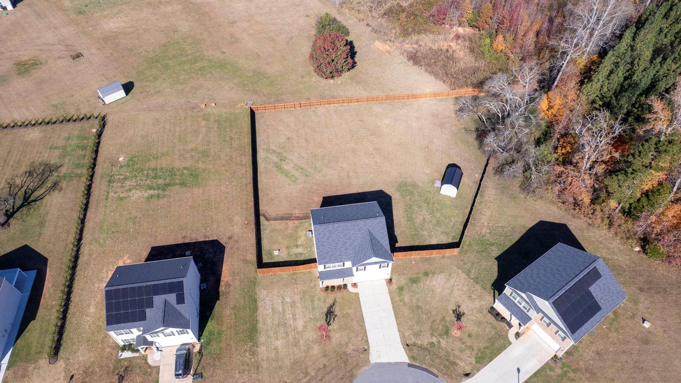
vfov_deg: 47.6
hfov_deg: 76.3
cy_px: 215
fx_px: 433
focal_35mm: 24
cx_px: 333
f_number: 2.8
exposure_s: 1/1250
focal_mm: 8.38
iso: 100
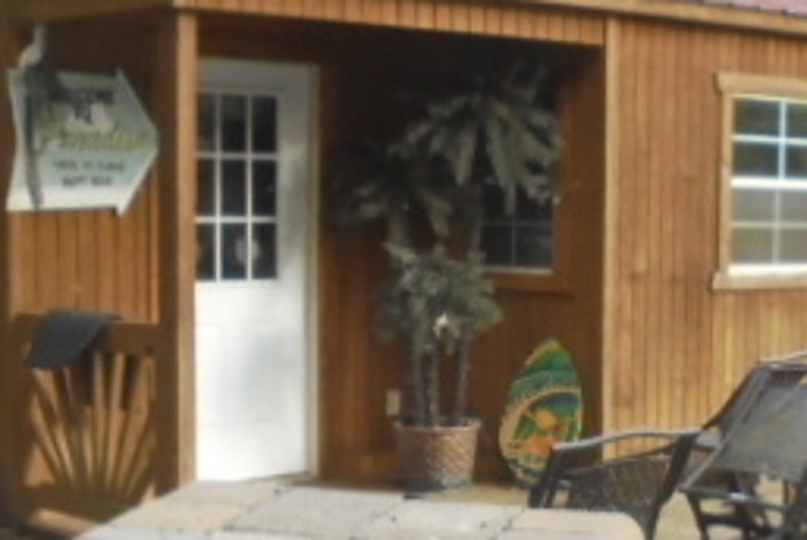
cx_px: 474
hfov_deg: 26.9
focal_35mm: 75
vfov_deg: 18.2
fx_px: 1683
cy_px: 367
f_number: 3.7
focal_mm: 5.3
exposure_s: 1/40
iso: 400
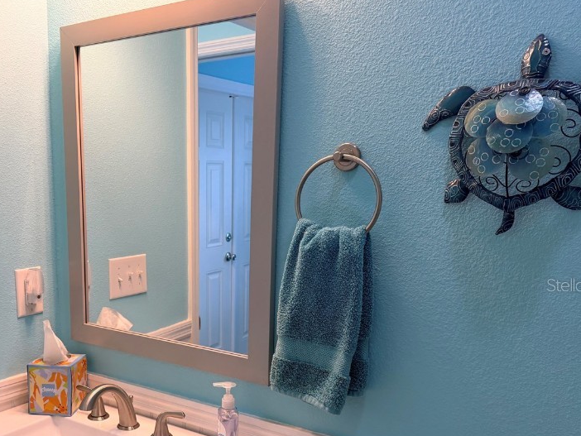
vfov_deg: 40.3
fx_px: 588
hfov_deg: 51.8
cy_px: 285
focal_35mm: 35
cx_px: 201
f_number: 1.78
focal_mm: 6.76
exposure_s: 1/121
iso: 160
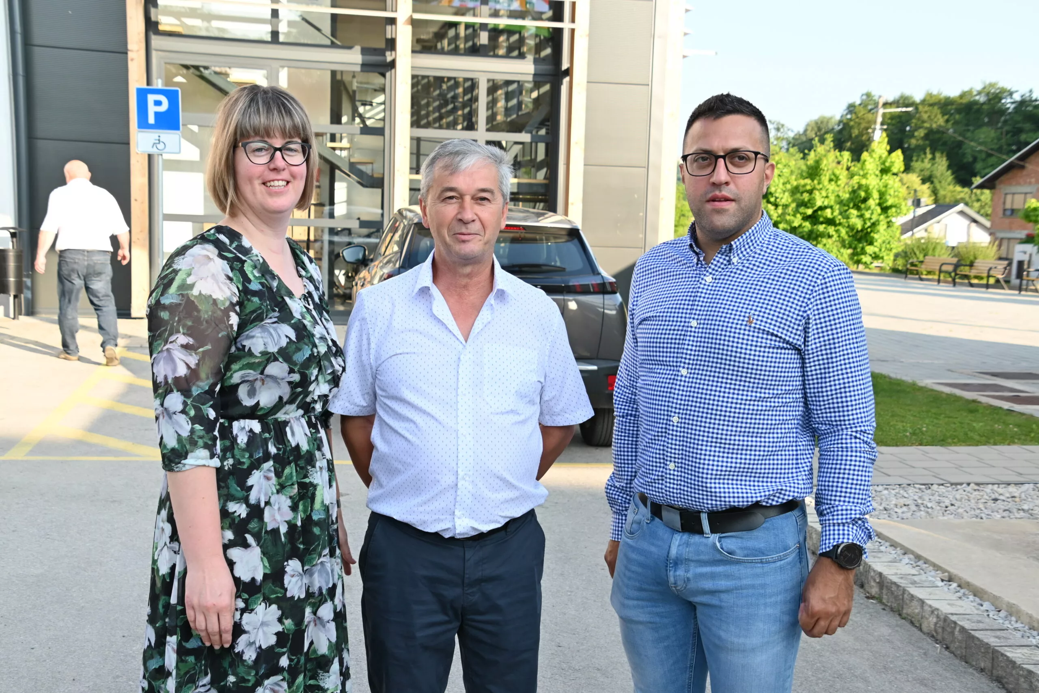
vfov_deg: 28.9
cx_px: 520
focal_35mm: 46
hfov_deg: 42.3
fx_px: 1342
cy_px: 346
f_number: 5.6
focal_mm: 31
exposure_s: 1/200
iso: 200
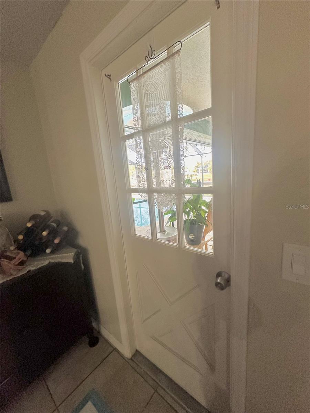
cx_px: 155
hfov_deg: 85.7
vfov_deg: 102.1
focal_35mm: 14
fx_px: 167
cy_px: 206
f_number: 2.2
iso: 200
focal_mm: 2.22
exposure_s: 1/120
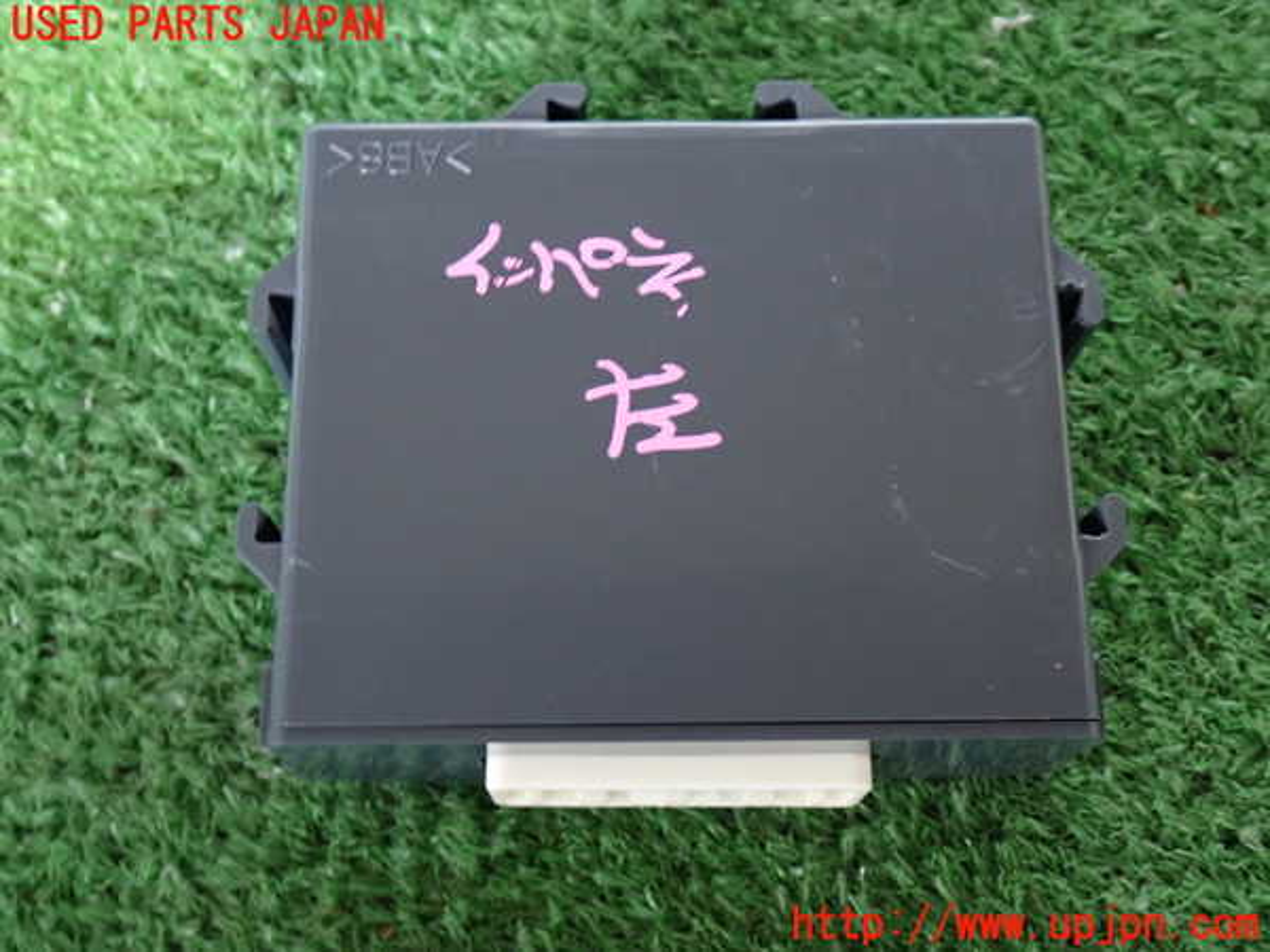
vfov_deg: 30.9
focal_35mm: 47
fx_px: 1724
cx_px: 635
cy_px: 476
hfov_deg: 40.4
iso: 800
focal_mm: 8.4
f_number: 3.1
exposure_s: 1/13
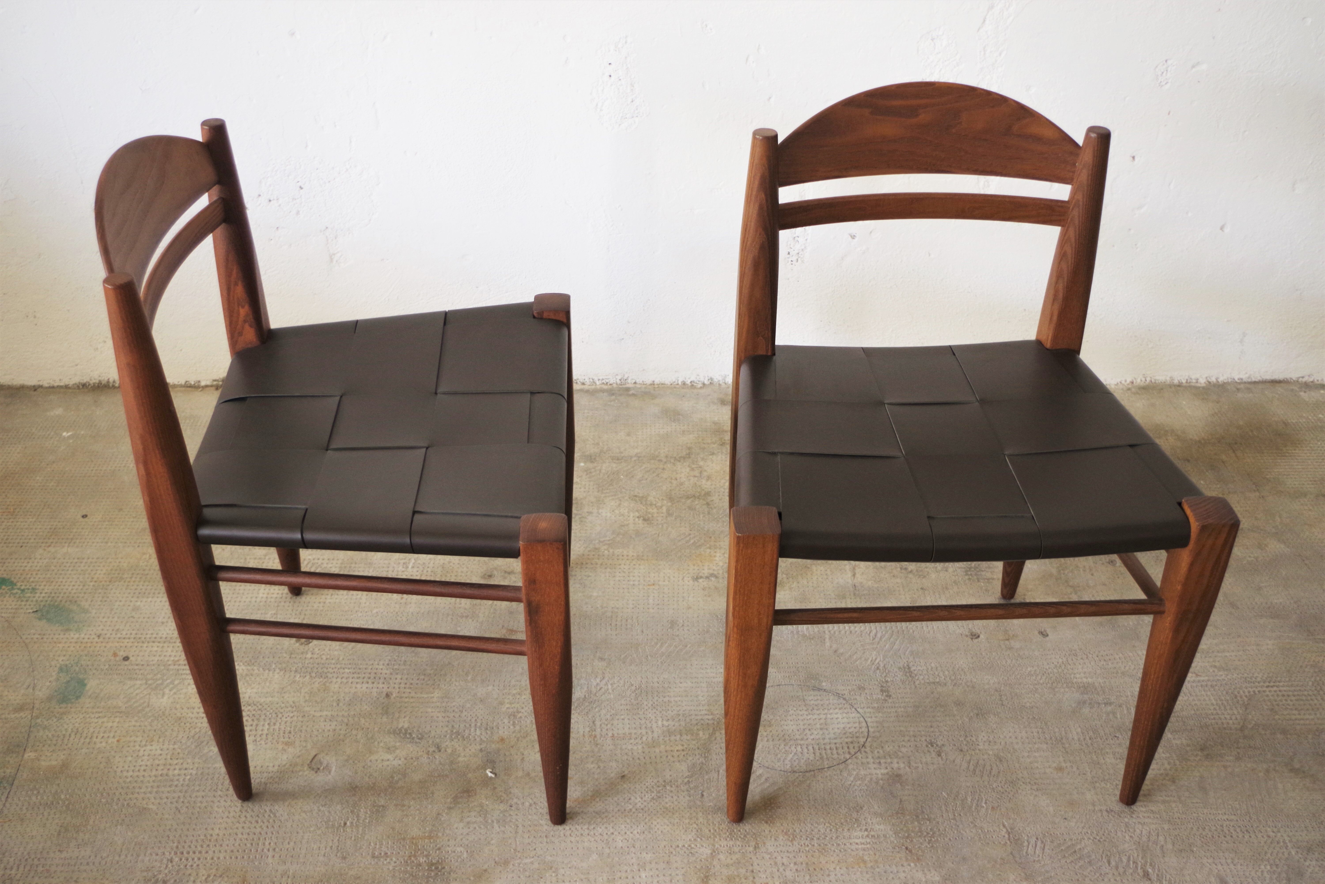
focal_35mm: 36
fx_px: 1325
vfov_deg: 36.9
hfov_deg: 53.1
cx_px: 662
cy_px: 442
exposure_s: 1/60
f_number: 4
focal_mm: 24.38
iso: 400
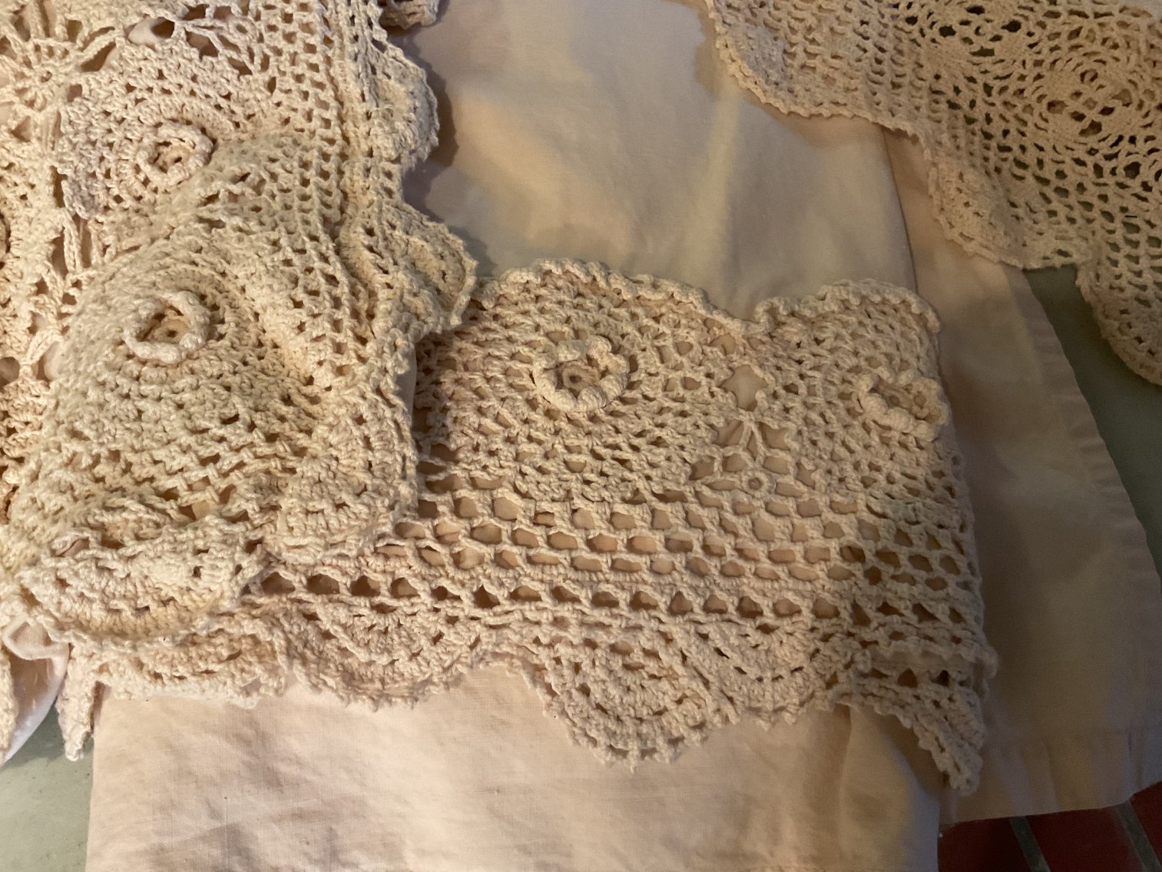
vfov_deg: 48.2
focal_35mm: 29
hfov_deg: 61.7
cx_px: 581
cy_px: 436
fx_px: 974
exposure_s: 1/40
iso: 200
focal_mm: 3
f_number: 1.8
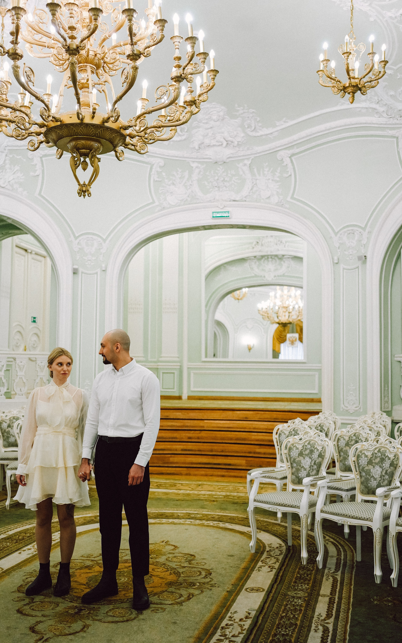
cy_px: 322
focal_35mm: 36
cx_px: 199
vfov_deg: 54.0
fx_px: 631
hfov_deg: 35.3
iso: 3200
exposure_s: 1/800
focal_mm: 35
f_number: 2.5
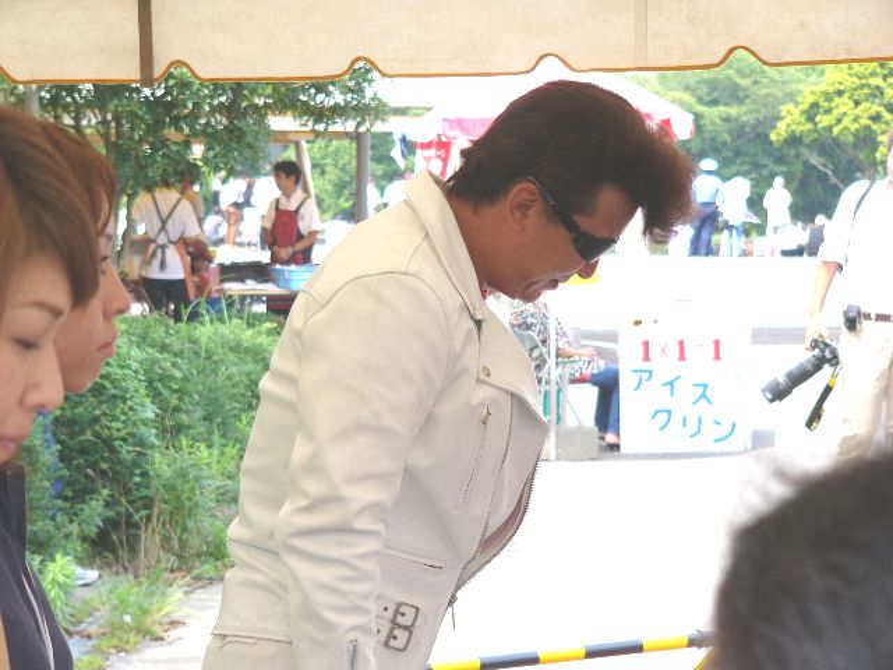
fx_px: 3534
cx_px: 446
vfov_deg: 10.8
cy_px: 335
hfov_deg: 14.4
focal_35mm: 137
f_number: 2.8
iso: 50
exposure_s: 1/200
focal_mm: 22.8
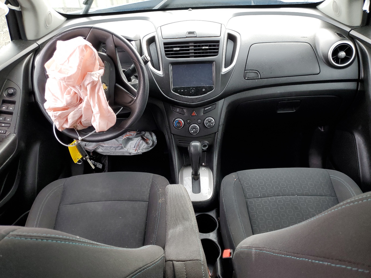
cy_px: 139
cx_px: 186
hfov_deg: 67.3
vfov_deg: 53.1
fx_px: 279
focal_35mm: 26
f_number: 1.5
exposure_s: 1/60.2
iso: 83
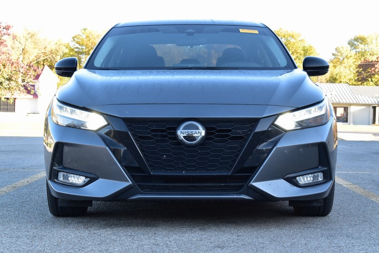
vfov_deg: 16.6
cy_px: 126
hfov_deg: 24.6
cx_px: 190
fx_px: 869
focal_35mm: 82
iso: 400
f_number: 8
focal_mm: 55
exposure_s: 1/80
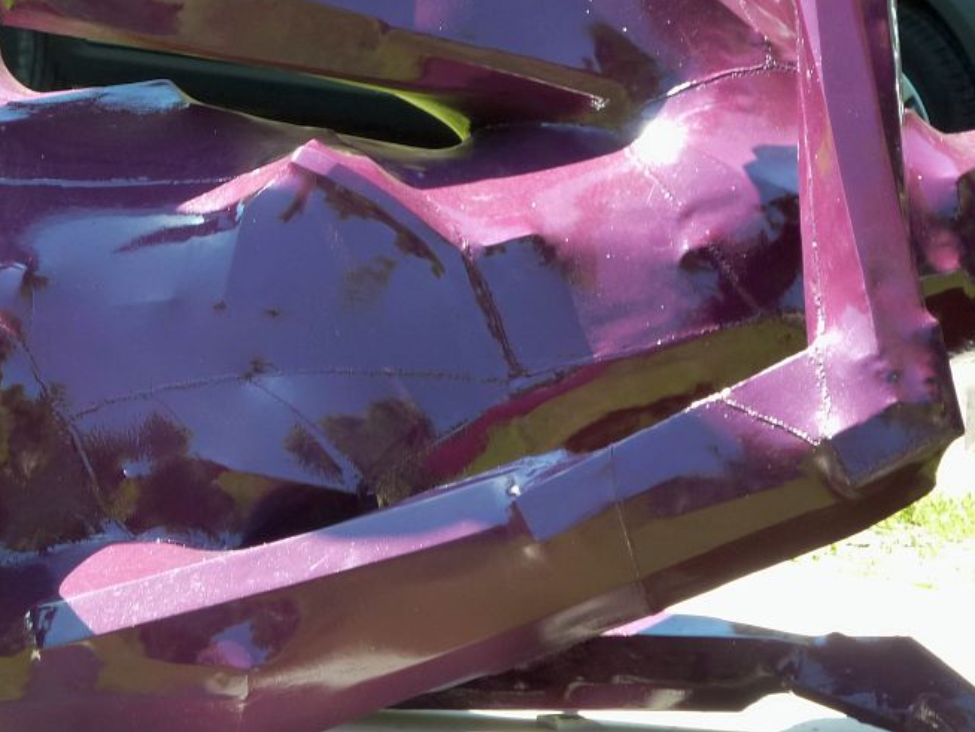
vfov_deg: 6.5
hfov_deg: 8.6
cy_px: 246
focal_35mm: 230
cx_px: 307
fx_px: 6481
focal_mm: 24.1
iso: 160
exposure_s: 1/60
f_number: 4.5
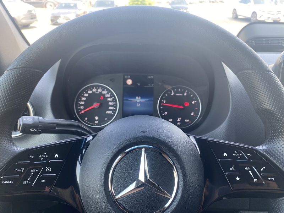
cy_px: 106
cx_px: 142
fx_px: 213
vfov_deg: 53.1
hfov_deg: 67.3
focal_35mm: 26
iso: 80
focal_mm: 4.25
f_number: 1.8
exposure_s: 1/122
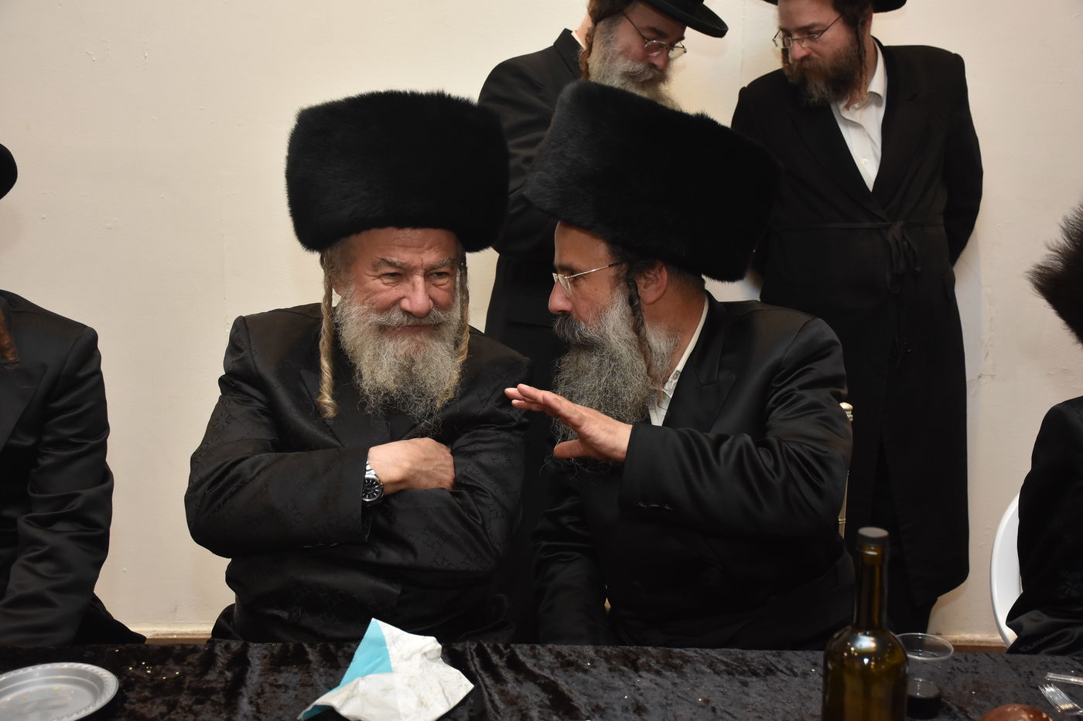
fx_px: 1444
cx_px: 542
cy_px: 360
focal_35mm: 48
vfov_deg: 28.1
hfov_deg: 41.1
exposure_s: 1/125
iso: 1250
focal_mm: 32
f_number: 5.6
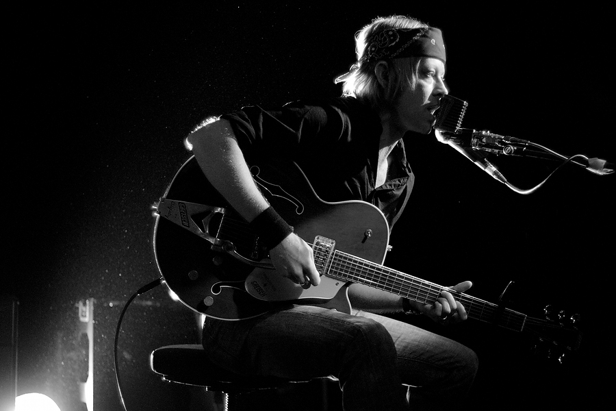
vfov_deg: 18.2
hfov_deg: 27.0
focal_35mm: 75
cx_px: 308
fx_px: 1283
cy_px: 206
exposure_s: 1/60
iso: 1600
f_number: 1.4
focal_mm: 50
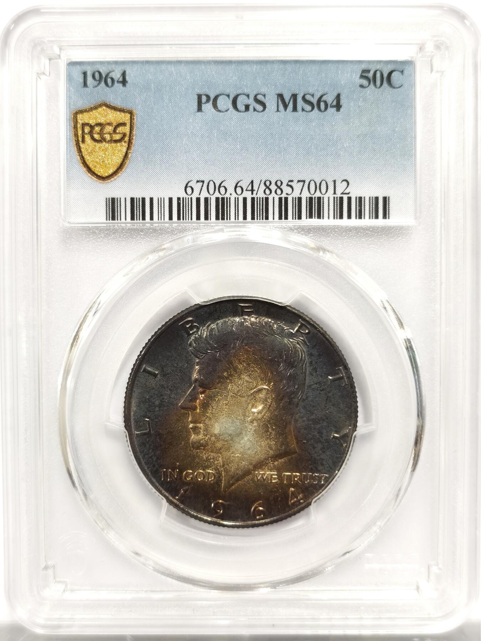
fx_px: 1000
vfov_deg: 35.5
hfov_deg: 27.0
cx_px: 240
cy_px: 320
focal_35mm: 54
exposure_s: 1/100
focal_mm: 5.56
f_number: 16
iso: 200
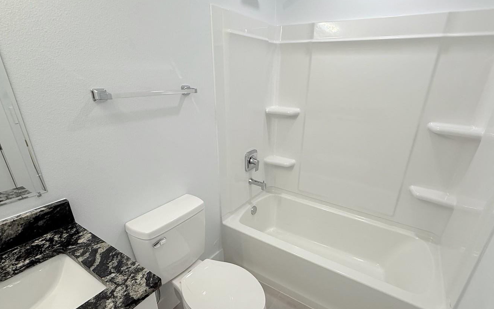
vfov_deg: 64.8
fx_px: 242
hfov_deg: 91.0
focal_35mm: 18
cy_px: 173
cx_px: 262
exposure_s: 1/120
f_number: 2.2
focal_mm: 2.22
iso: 100
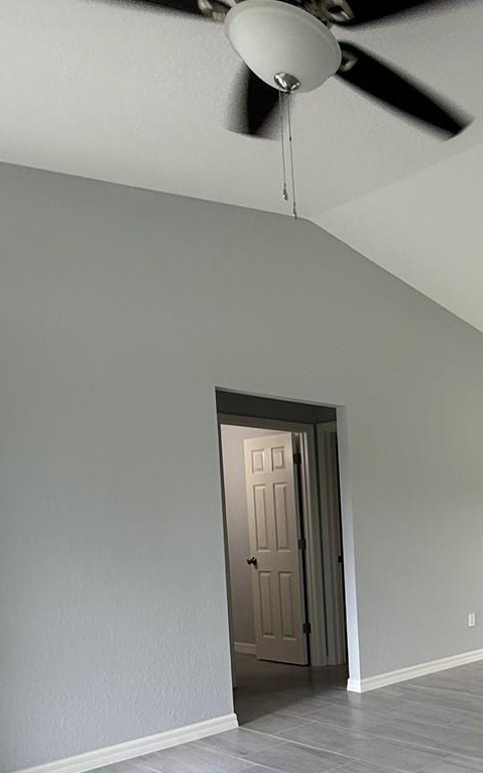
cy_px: 557
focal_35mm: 31
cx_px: 610
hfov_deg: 32.1
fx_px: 653
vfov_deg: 58.8
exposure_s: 1/120
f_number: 2.2
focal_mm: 2.22
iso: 80
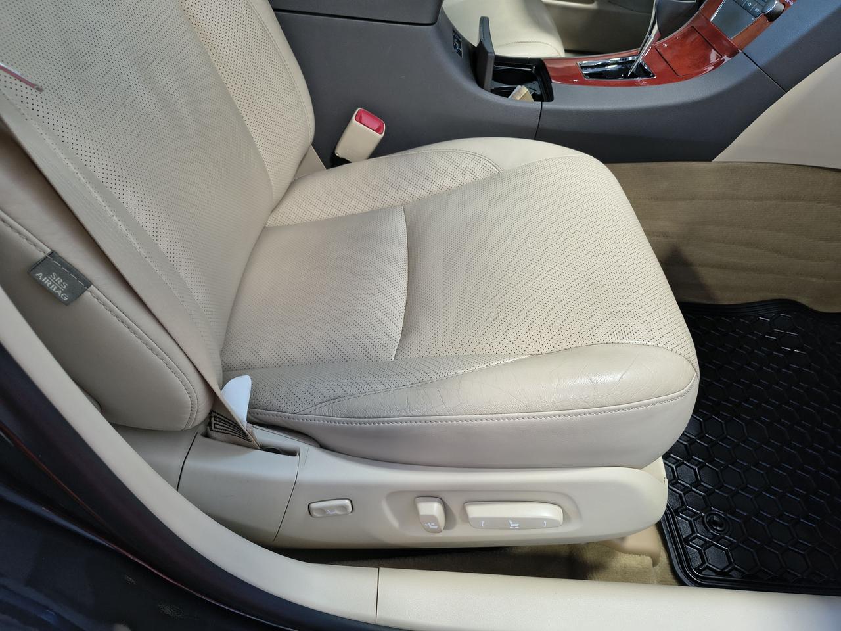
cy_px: 316
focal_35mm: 24
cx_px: 420
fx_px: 583
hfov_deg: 71.6
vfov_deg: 56.8
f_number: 1.8
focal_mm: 5.56
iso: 675
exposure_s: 1/100
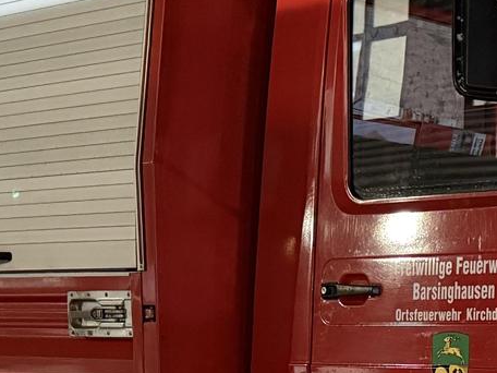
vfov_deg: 14.3
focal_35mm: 101
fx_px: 1450
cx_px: 573
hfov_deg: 18.6
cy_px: 412
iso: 1600
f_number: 1.78
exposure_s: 1/30
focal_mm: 6.76
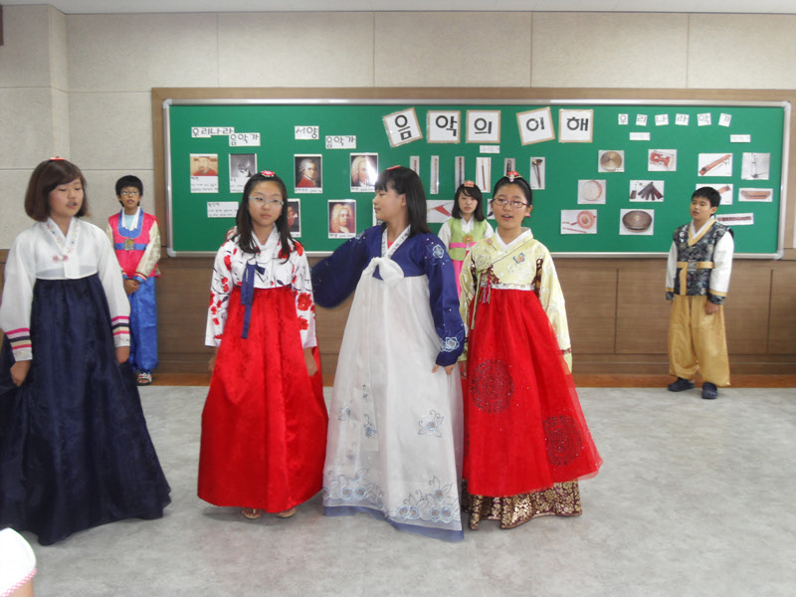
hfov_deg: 52.6
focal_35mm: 35
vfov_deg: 40.7
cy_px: 298
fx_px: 805
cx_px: 398
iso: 200
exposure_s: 1/45
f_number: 3.2
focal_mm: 7.5
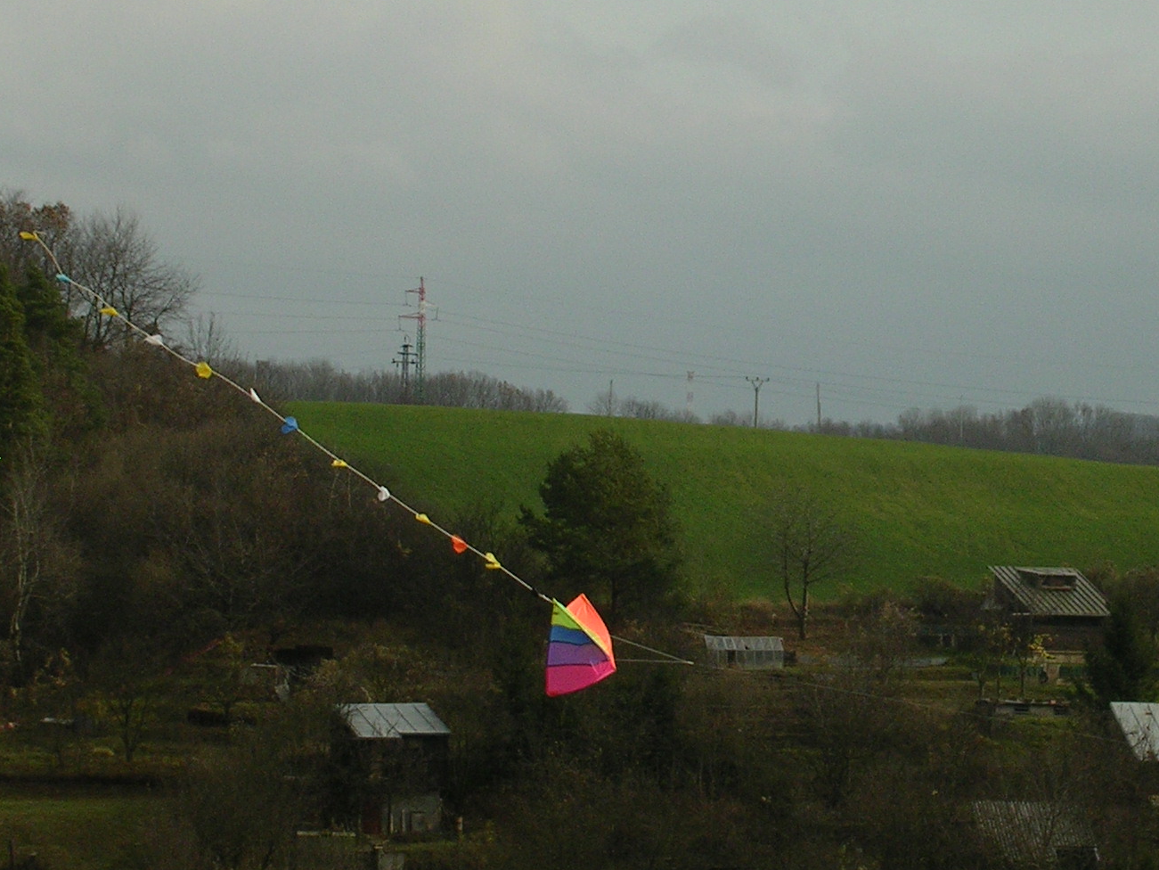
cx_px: 832
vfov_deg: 8.2
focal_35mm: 181
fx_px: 6061
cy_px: 386
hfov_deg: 10.9
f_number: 4.9
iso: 71
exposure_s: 1/538
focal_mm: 17.4
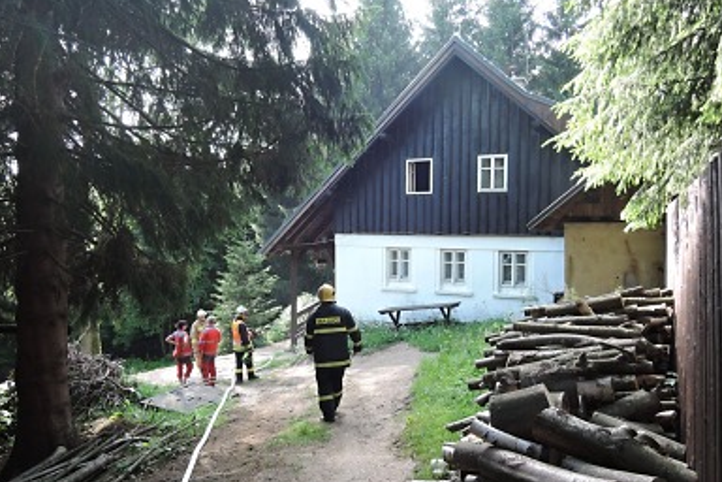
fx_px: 521
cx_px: 353
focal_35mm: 26
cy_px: 247
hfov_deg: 69.4
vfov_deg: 49.5
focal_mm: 5.1
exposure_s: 1/50
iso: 80
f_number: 2.8
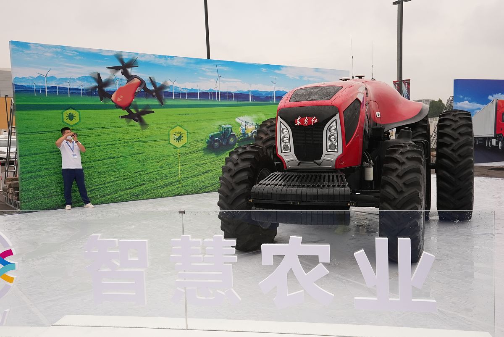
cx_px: 252
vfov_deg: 37.9
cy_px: 168
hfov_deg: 54.4
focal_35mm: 35
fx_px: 490
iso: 2500
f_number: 6.3
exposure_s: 1/2500
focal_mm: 35
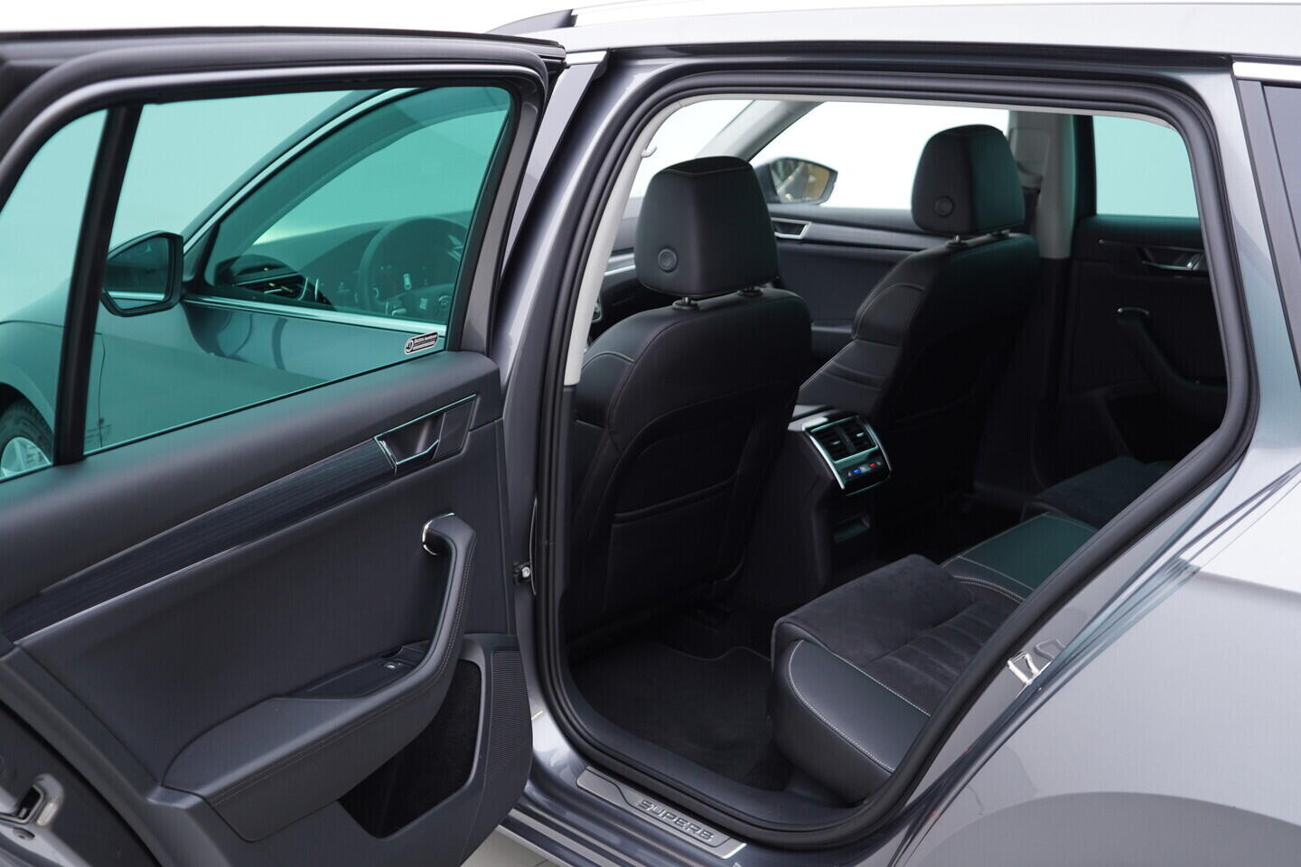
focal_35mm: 36
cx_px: 650
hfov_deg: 53.1
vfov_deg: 36.9
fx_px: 1301
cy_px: 434
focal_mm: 24
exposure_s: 1/40
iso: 125
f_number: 2.8
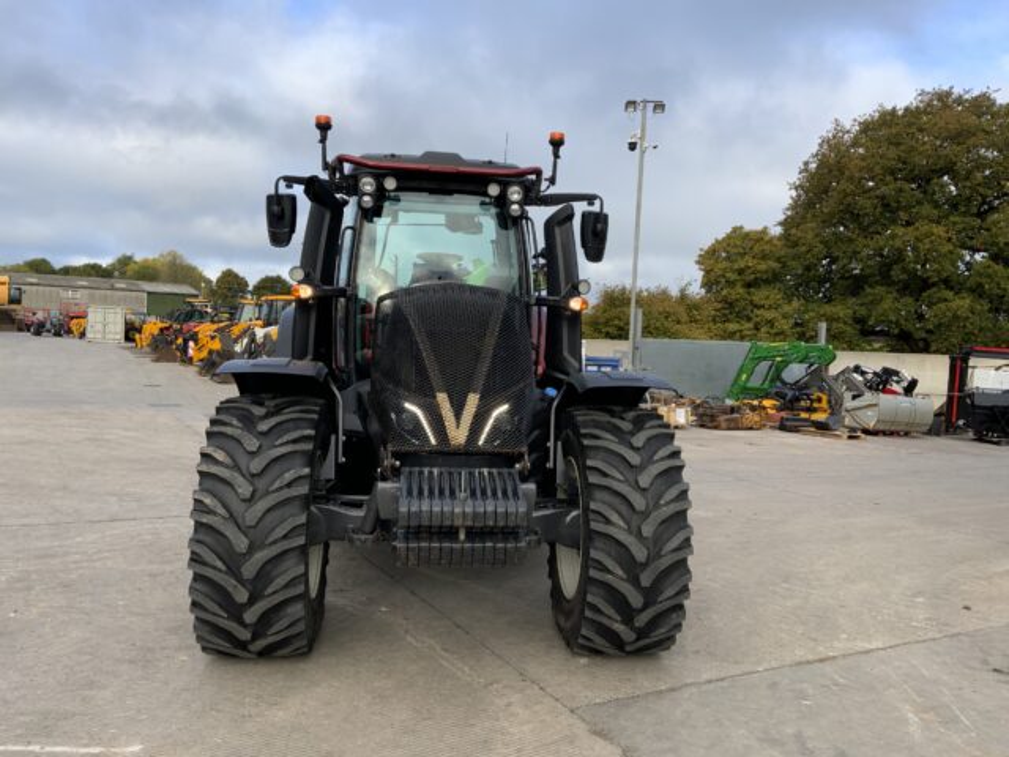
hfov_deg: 61.7
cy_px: 378
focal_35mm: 29
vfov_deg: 48.2
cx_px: 504
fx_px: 845
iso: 16
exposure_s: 1/719
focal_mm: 3
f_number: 1.8
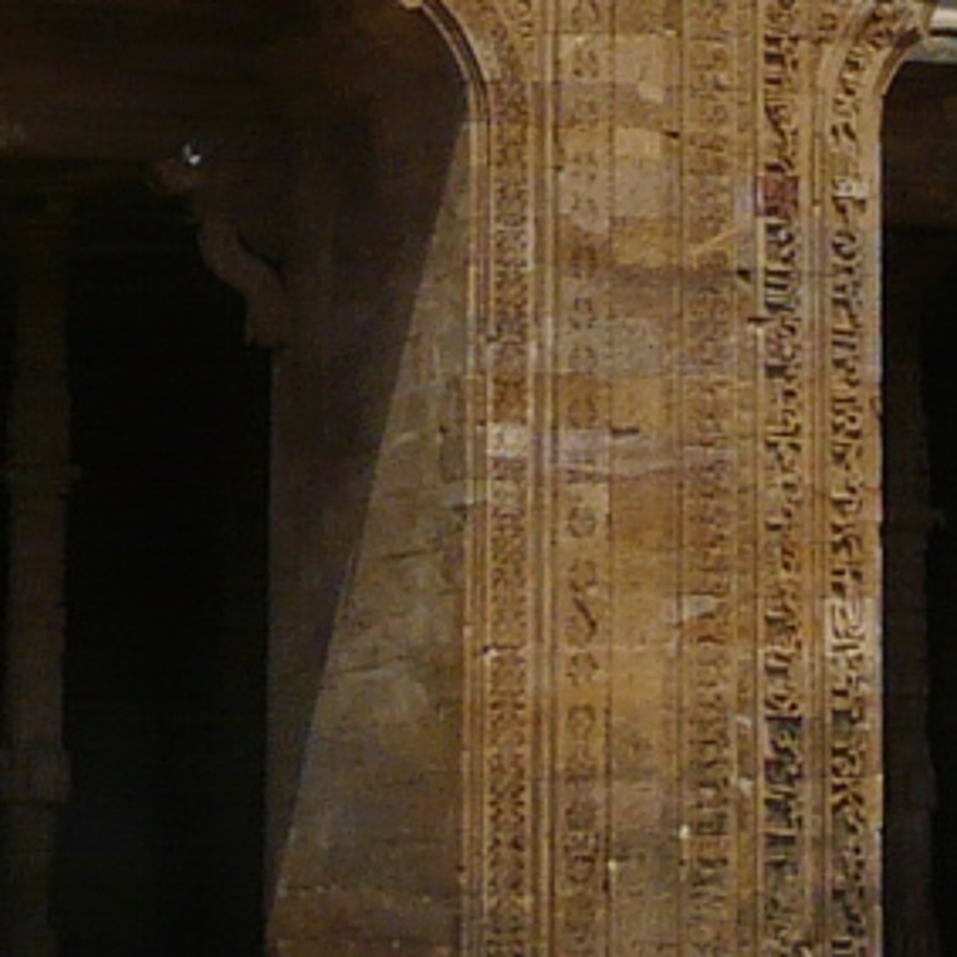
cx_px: 1031
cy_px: -267
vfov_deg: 9.6
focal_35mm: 179
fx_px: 5599
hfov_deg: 9.7
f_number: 6.3
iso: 100
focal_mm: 4.6
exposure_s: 1/400
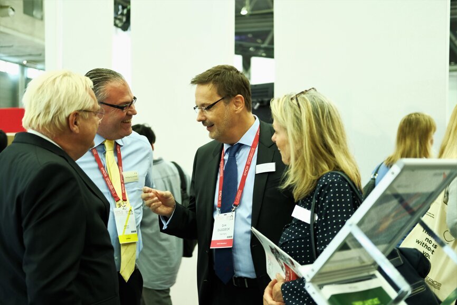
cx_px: 228
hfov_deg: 37.5
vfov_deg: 25.5
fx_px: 673
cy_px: 152
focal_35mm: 53
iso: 1600
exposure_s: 1/105
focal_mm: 35
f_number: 2
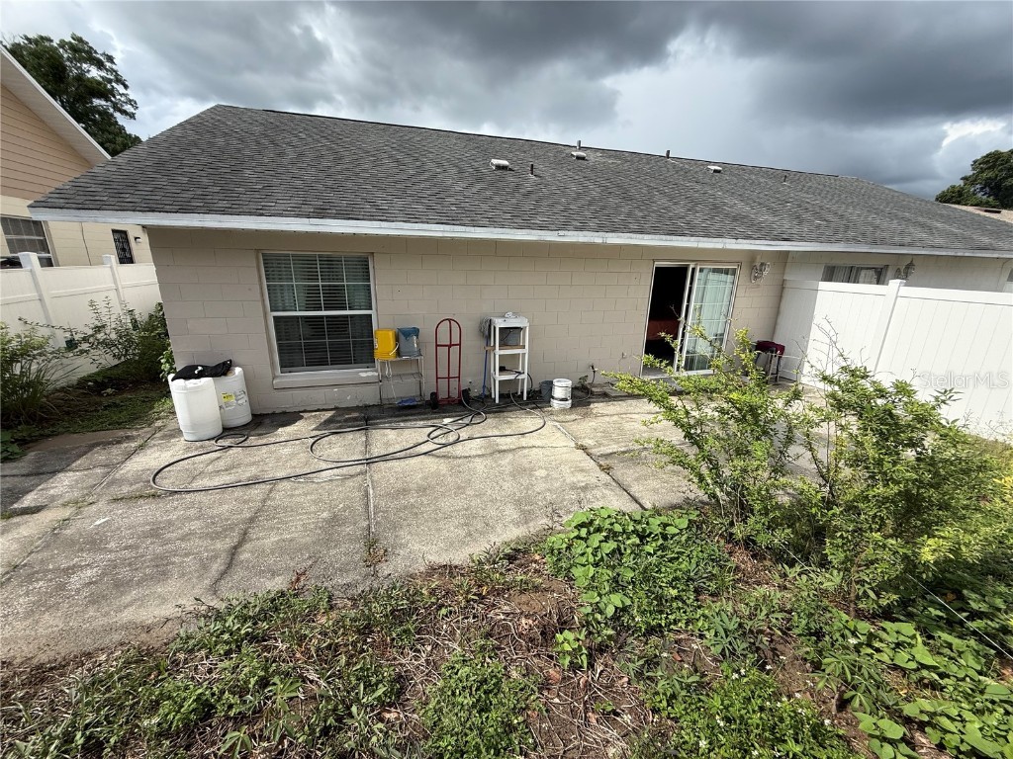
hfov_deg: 102.1
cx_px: 506
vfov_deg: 85.7
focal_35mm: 14
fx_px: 410
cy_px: 380
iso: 50
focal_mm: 2.22
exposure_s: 1/1613
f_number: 2.2
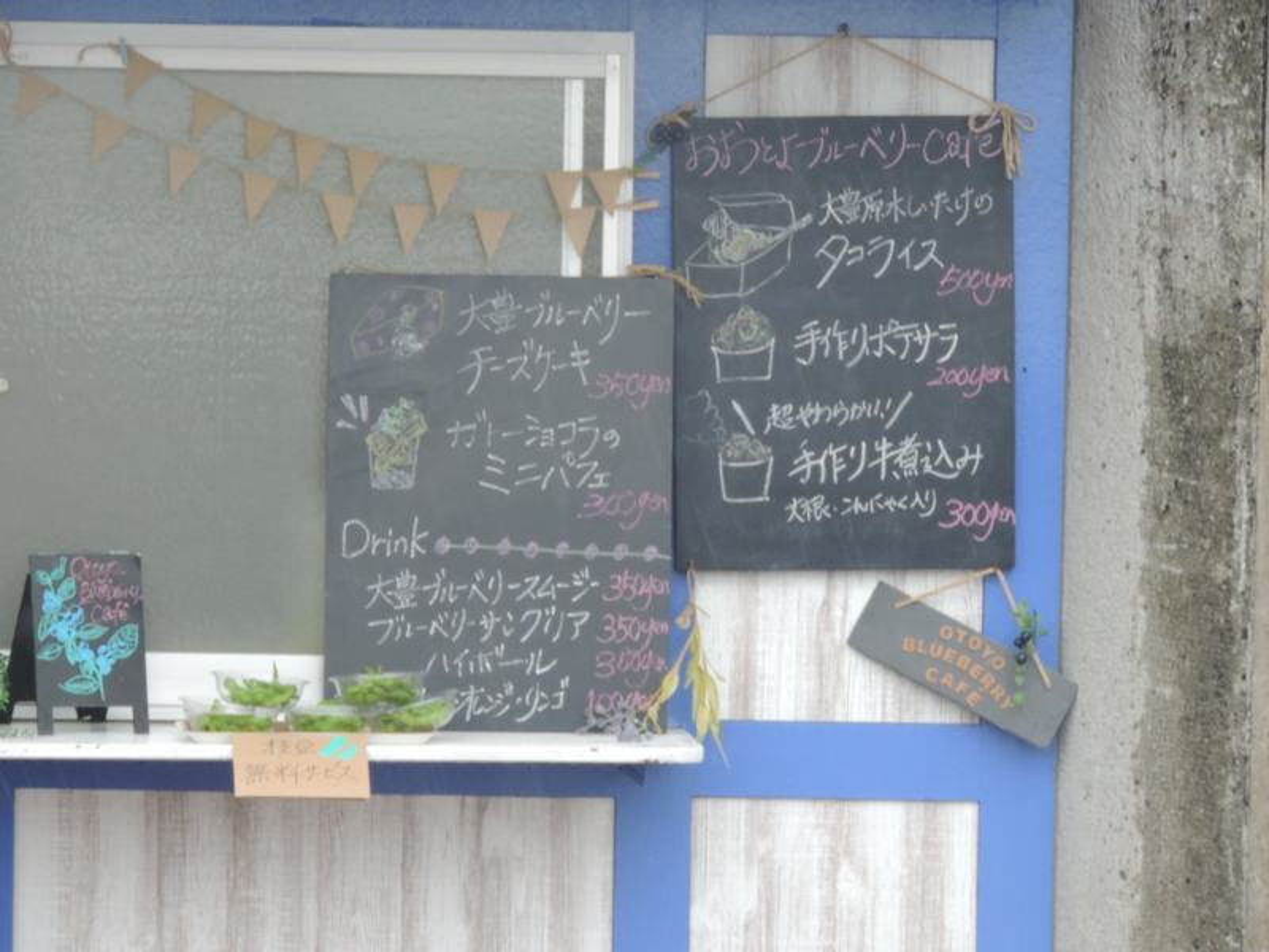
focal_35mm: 250
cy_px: 476
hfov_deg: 7.9
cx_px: 634
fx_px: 9165
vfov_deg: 5.9
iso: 400
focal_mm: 44.5
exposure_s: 1/100
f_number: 4.7
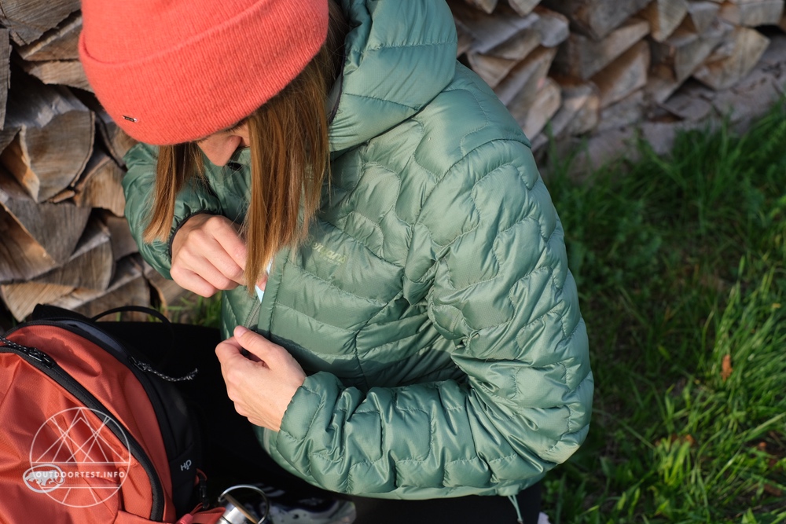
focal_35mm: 53
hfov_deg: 37.5
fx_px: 1157
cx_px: 393
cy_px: 262
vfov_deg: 25.5
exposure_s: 1/640
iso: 320
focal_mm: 35
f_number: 4
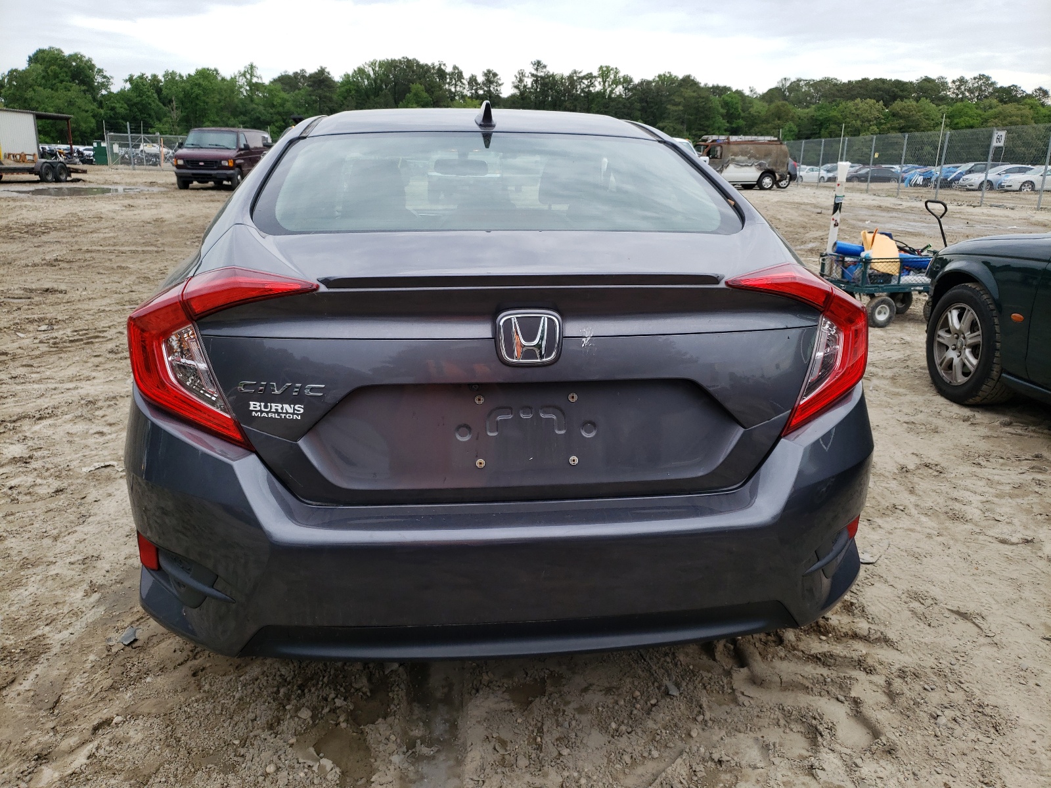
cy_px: 394
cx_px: 526
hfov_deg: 67.3
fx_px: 789
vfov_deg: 53.1
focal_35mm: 26
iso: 50
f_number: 1.5
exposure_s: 1/714
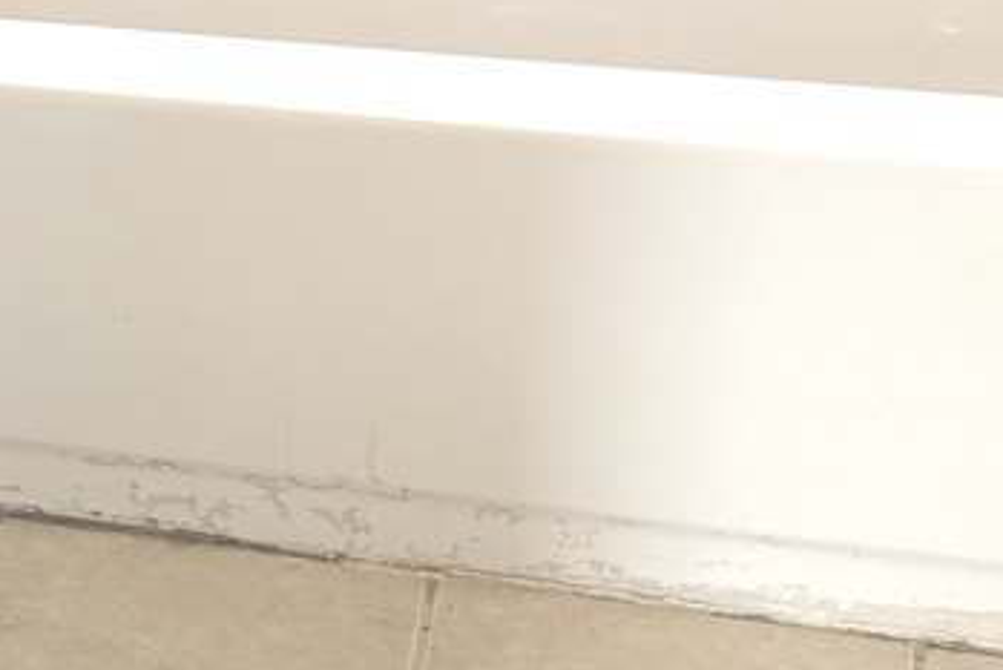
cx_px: -95
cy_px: 17
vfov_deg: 13.1
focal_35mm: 103
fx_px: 2871
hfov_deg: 19.0
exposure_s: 1/135
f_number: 1.78
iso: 200
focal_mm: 6.76
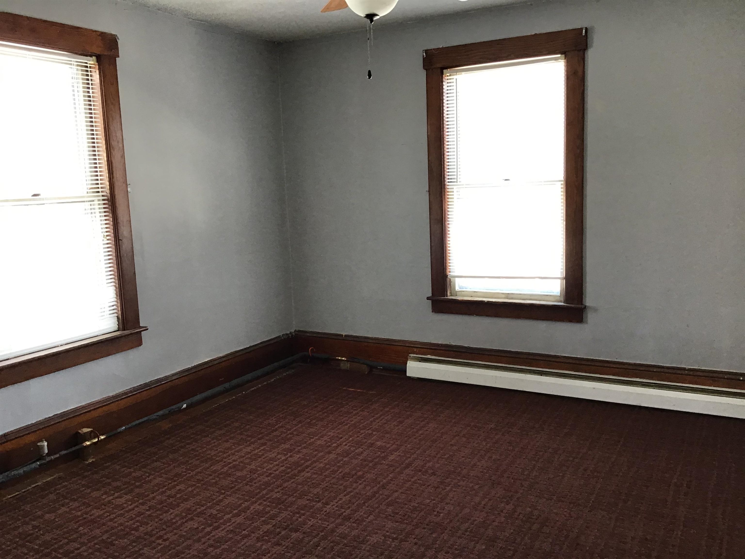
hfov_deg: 58.4
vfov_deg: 45.4
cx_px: 372
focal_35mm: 31
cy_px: 280
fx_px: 667
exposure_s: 1/30
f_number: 2.4
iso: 50
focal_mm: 3.3
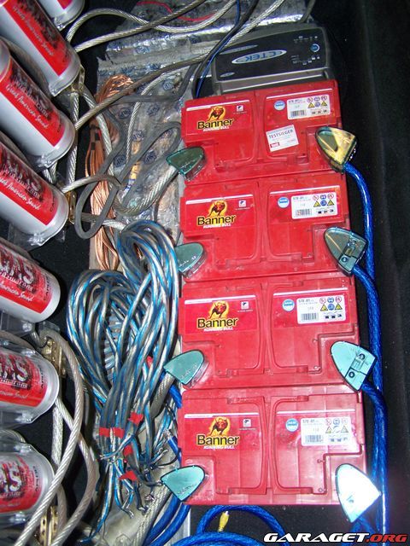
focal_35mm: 38
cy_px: 273
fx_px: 600
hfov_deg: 37.7
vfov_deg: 49.0
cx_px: 205
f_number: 2.8
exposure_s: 1/60
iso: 80
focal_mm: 6.3
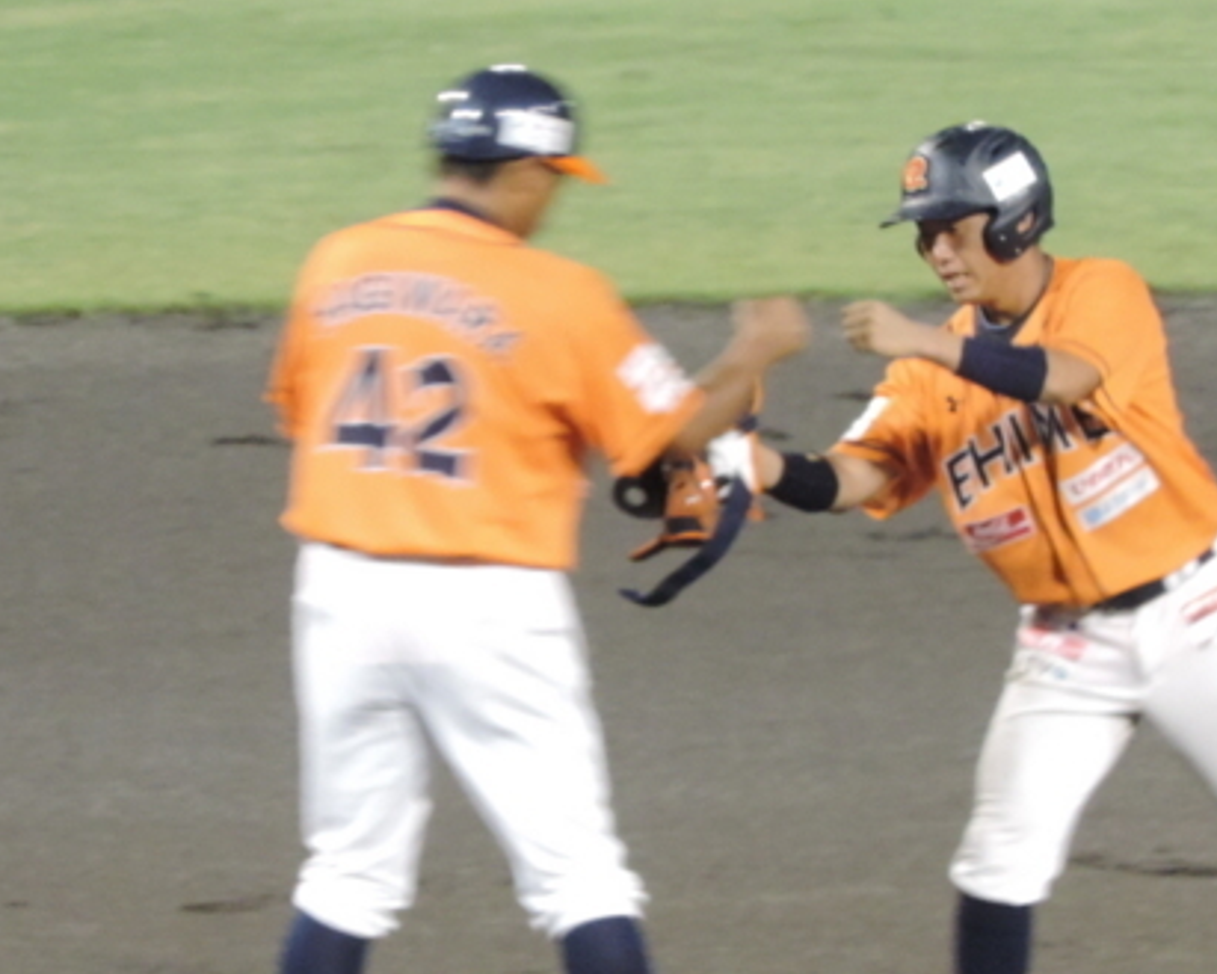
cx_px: 681
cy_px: 678
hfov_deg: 1.7
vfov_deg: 1.4
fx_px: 41071
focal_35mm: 1140
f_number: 4.9
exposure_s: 1/50
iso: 800
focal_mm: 107
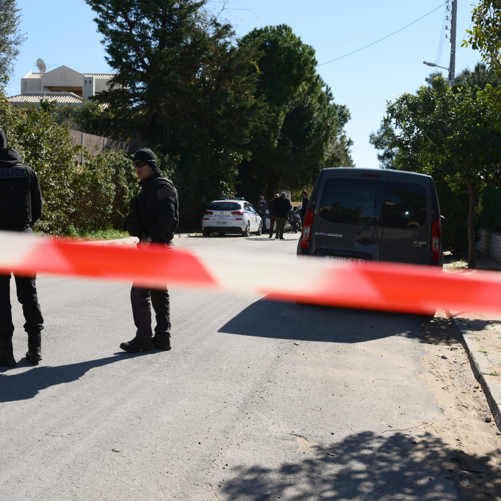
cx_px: 200
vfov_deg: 36.8
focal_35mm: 46
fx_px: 753
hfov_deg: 36.7
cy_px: 250
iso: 100
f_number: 6.3
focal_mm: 36
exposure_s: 1/500
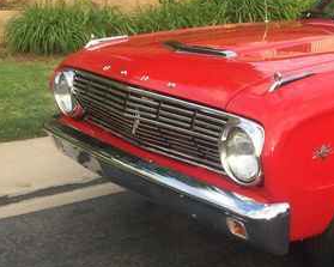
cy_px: 99
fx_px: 642
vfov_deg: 23.4
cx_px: 379
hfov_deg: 26.5
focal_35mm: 65
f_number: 2.2
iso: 32
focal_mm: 4.15
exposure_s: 1/335
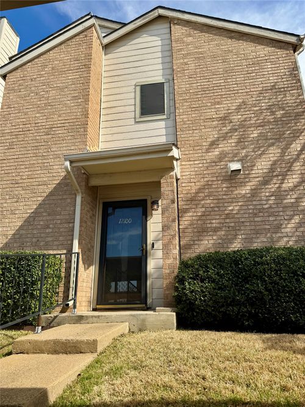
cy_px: 204
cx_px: 152
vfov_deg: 71.6
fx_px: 282
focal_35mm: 24
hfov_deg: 56.8
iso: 80
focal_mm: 6.76
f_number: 1.78
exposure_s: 1/3247
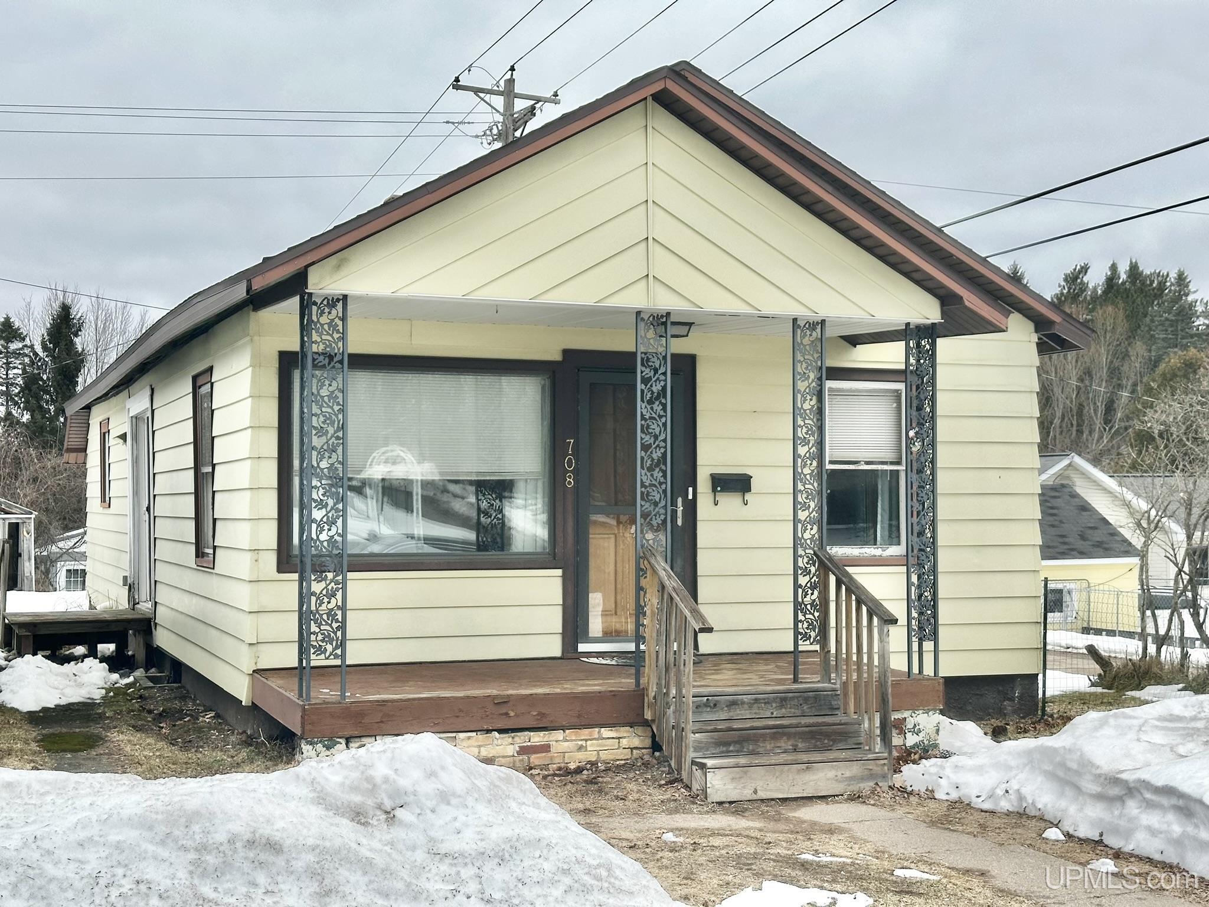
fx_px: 1676
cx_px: 604
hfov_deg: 39.7
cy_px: 454
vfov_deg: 30.3
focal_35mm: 48
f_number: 1.78
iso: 64
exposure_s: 1/1783
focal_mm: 6.86
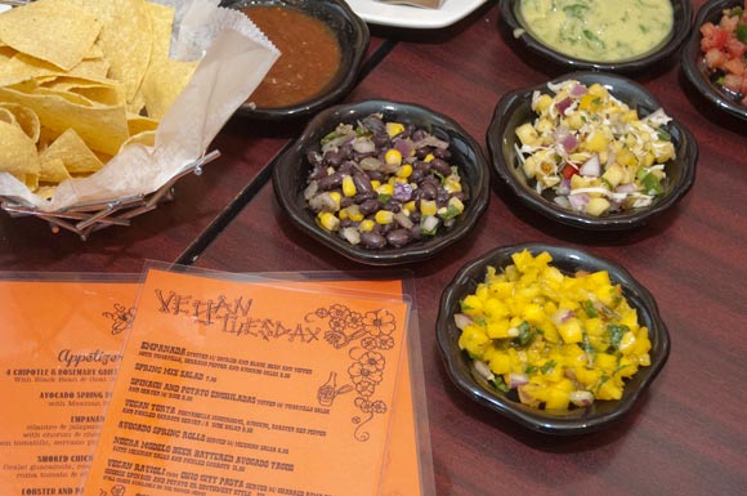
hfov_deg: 35.1
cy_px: 248
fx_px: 1181
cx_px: 374
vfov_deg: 23.7
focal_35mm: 57
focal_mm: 38
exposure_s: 1/125
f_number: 4.2
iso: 2200
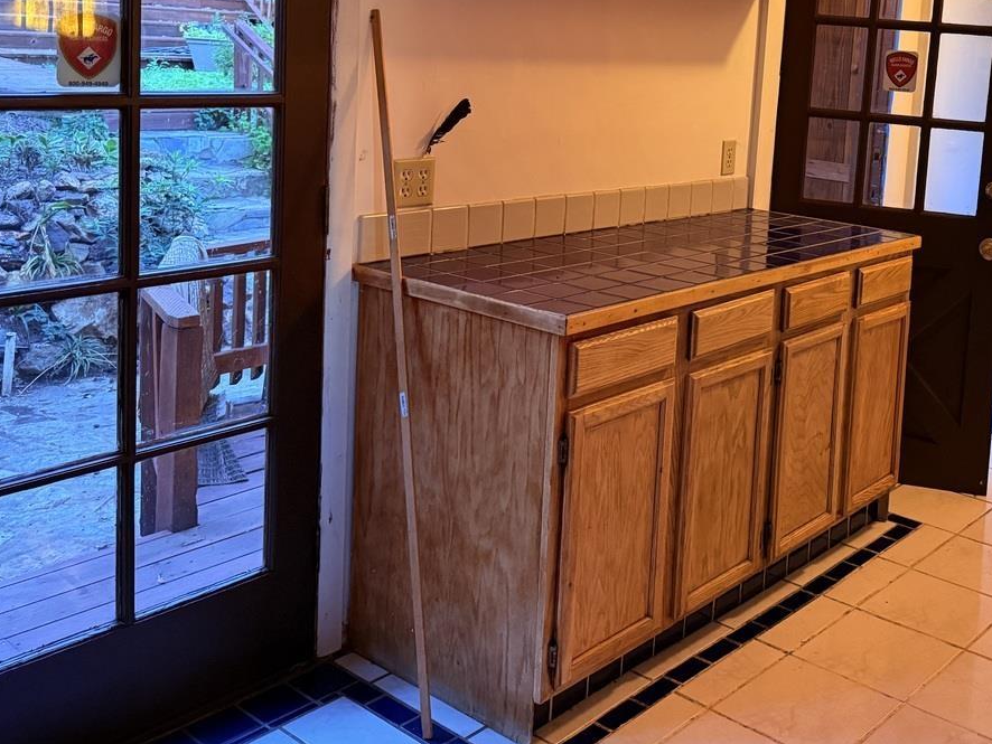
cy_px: 150
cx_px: 762
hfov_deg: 45.9
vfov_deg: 35.6
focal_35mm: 39
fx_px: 1118
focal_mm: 6.76
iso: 640
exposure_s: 1/60
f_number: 1.78
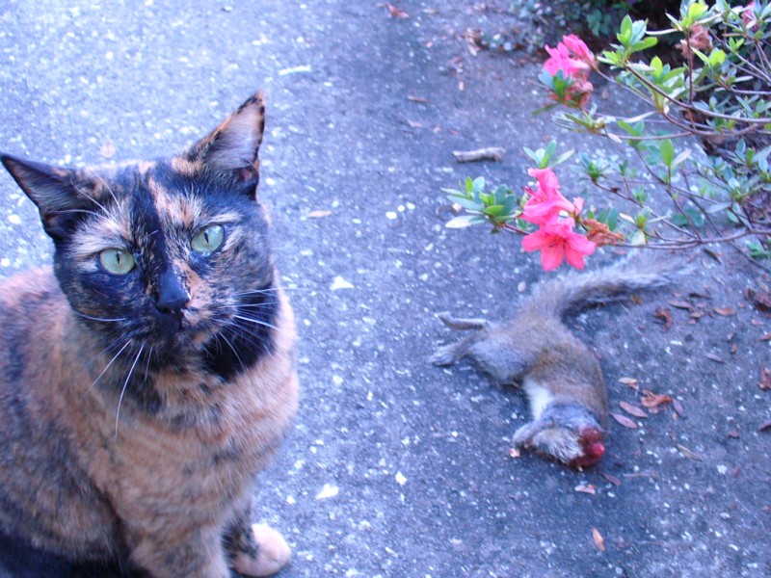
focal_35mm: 52
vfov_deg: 28.0
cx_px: 386
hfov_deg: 36.8
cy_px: 289
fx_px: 1158
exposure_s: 1/30
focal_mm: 7
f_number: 2.9
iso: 125
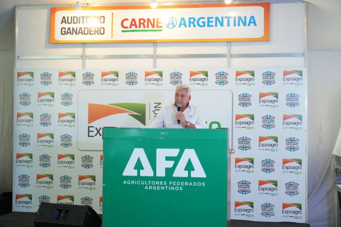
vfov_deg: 23.0
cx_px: 170
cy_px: 114
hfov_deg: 33.9
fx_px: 559
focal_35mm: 59
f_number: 4
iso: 2500
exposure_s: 1/200
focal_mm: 59
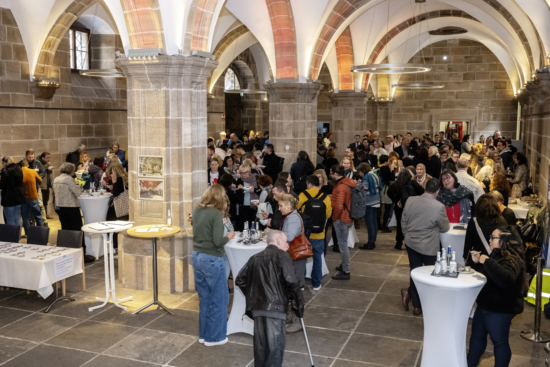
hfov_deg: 54.4
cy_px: 184
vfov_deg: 37.9
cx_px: 275
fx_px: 535
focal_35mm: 35
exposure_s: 1/125
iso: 4000
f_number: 6.3
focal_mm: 35
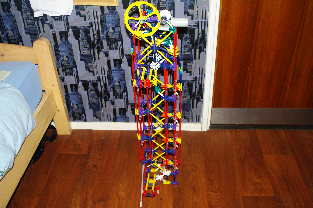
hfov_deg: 52.5
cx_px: 156
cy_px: 104
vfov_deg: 36.3
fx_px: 318
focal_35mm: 37
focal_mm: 24.38
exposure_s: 1/45
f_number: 4.5
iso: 400
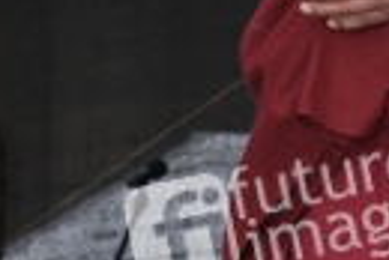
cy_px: -230
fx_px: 5241
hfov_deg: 4.2
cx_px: 365
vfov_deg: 2.8
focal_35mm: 485
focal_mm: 105
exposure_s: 1/160
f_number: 10
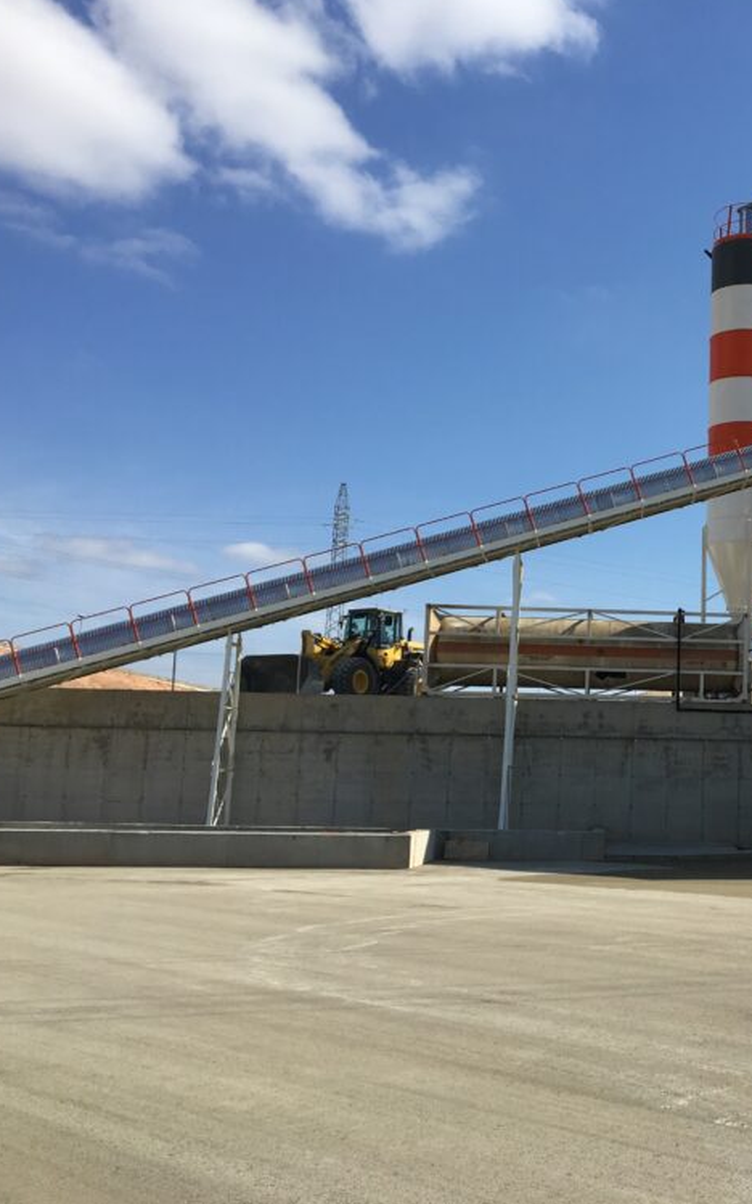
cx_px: 725
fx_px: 1377
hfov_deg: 28.9
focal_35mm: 42
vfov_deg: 47.2
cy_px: 598
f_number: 2.2
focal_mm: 4.15
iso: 25
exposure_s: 1/2198
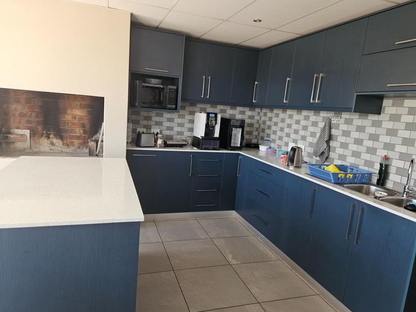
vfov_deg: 56.8
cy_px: 159
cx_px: 202
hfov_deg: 71.6
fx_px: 288
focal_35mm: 24
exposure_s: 1/100
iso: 64
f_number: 1.8
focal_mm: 5.4
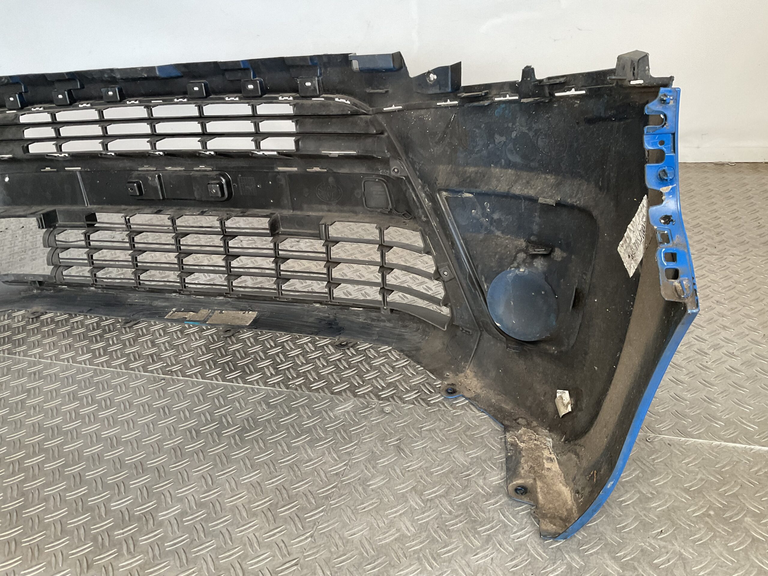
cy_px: 288
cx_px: 384
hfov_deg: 61.7
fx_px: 643
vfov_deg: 48.2
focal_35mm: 29
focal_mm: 3
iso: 64
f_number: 1.8
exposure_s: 1/50
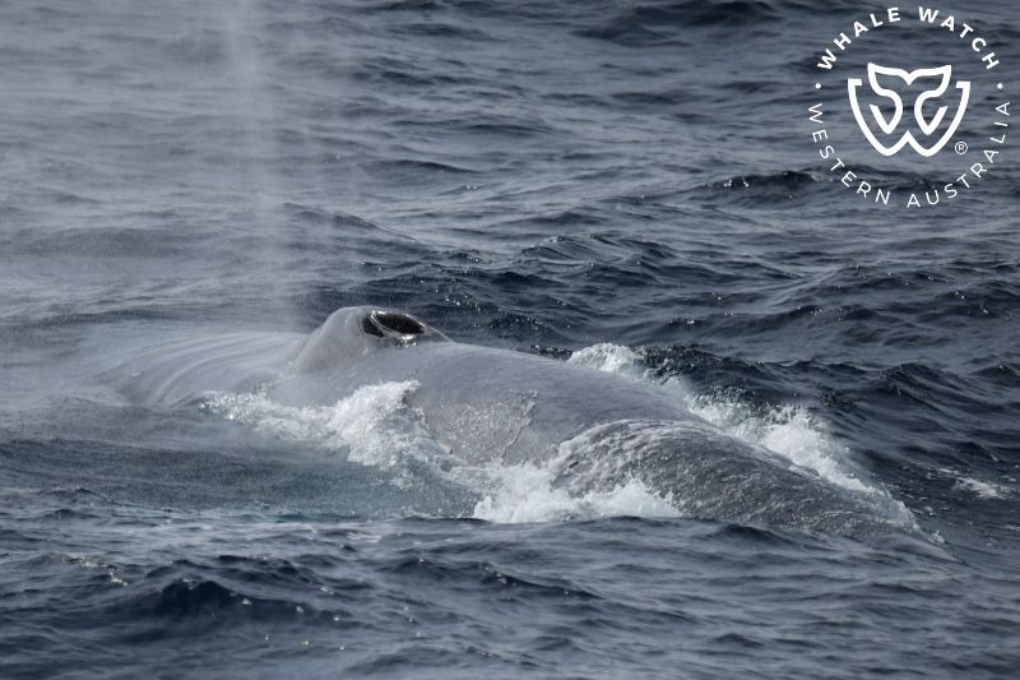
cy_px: 340
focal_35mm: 600
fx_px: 16995
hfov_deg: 3.4
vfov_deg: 2.3
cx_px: 510
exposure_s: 1/8000
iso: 900
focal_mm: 600
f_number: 6.3
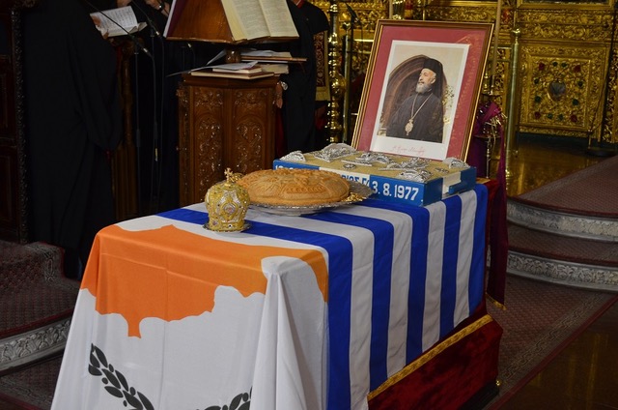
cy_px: 205
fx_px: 899
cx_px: 309
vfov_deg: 25.6
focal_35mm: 52
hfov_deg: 37.9
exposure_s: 1/50
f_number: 5
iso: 800
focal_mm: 35
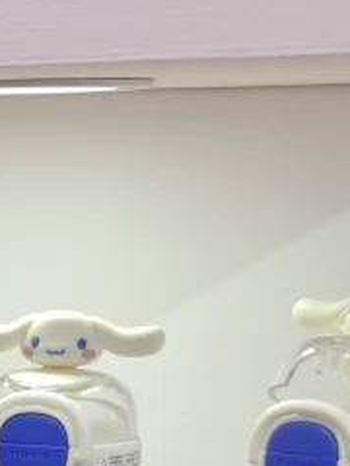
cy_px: 738
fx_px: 1860
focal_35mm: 138
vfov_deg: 13.3
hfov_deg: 9.5
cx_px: -511
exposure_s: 1/158
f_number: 1.6
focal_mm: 6.06
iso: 50
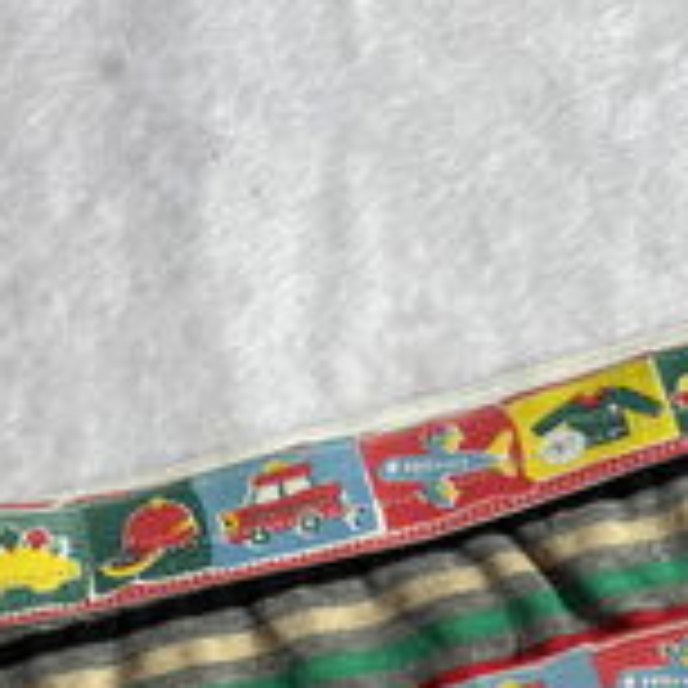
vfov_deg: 18.5
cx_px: 490
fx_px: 1799
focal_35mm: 80
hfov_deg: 21.5
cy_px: 1113
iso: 125
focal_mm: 5.1
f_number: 1.6
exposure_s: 1/122
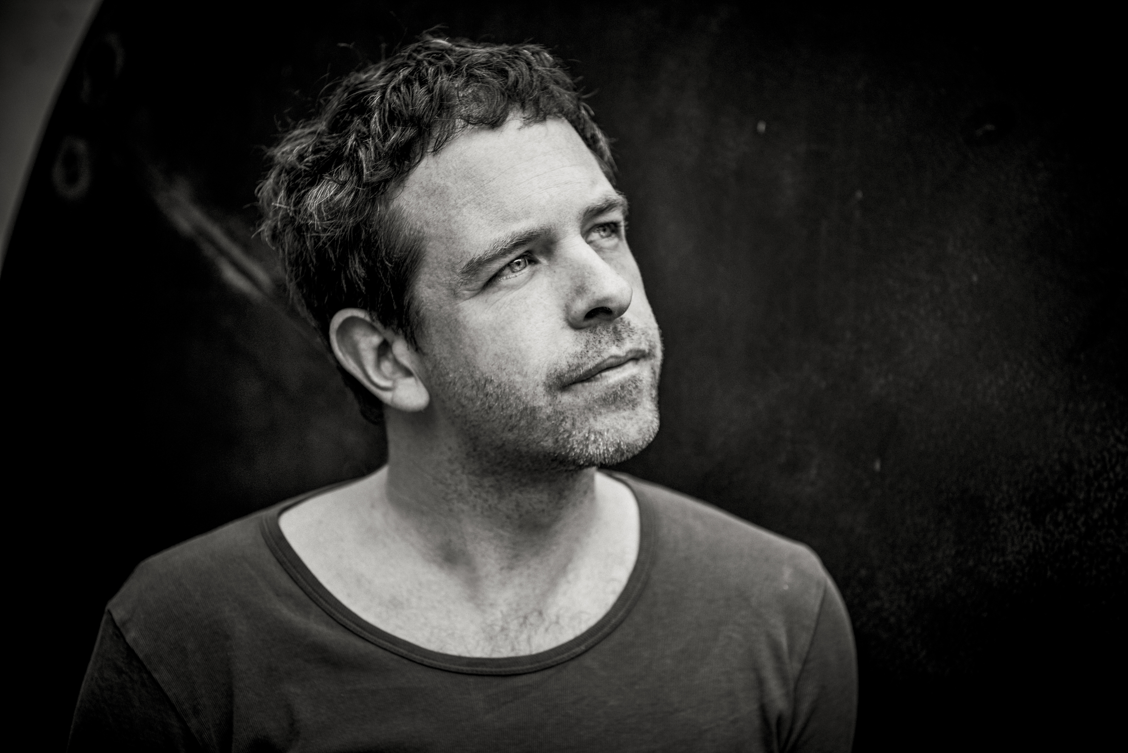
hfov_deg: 28.8
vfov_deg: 19.5
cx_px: 564
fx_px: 2194
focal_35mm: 70
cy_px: 376
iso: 125
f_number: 4
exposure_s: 1/320
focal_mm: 70
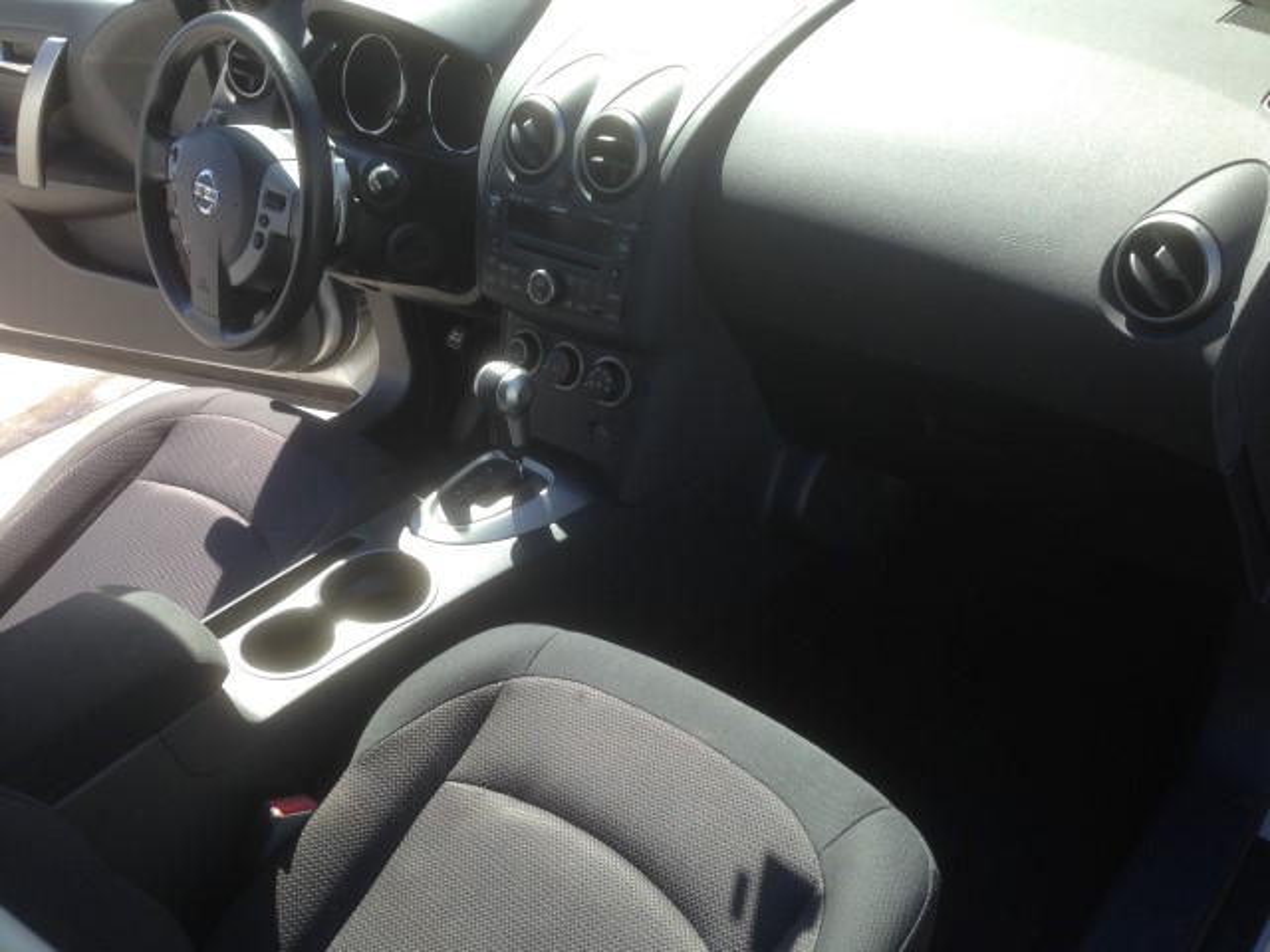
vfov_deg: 42.9
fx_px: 1211
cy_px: 476
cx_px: 635
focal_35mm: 33
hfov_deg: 55.4
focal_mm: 4.12
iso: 50
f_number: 2.4
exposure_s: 1/259
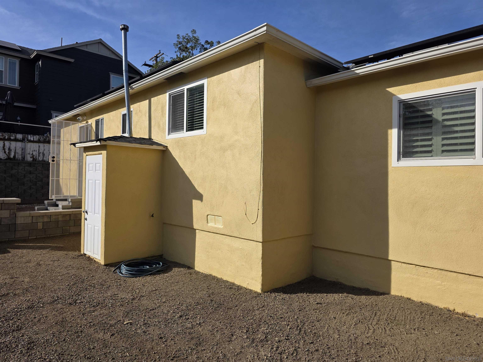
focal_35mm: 23
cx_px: 242
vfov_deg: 58.9
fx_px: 321
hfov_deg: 73.9
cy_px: 181
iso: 80
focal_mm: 6.3
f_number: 1.7
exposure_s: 1/7944
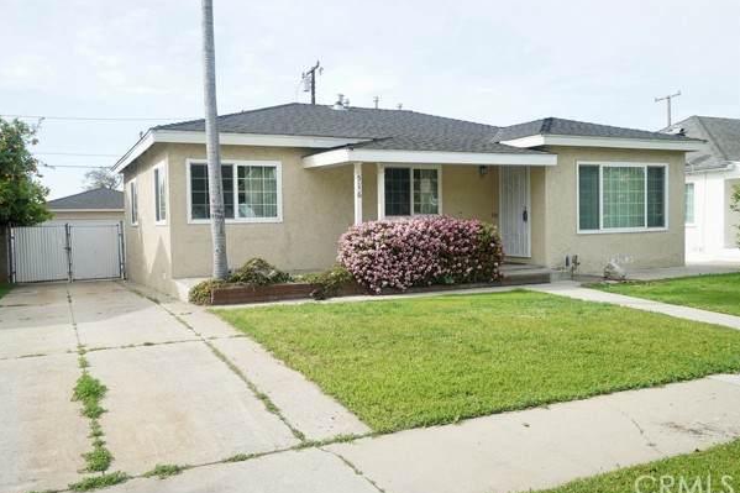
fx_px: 637
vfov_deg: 42.3
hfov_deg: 60.3
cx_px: 353
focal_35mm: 31
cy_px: 240
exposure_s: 1/100
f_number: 7.1
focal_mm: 29
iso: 100
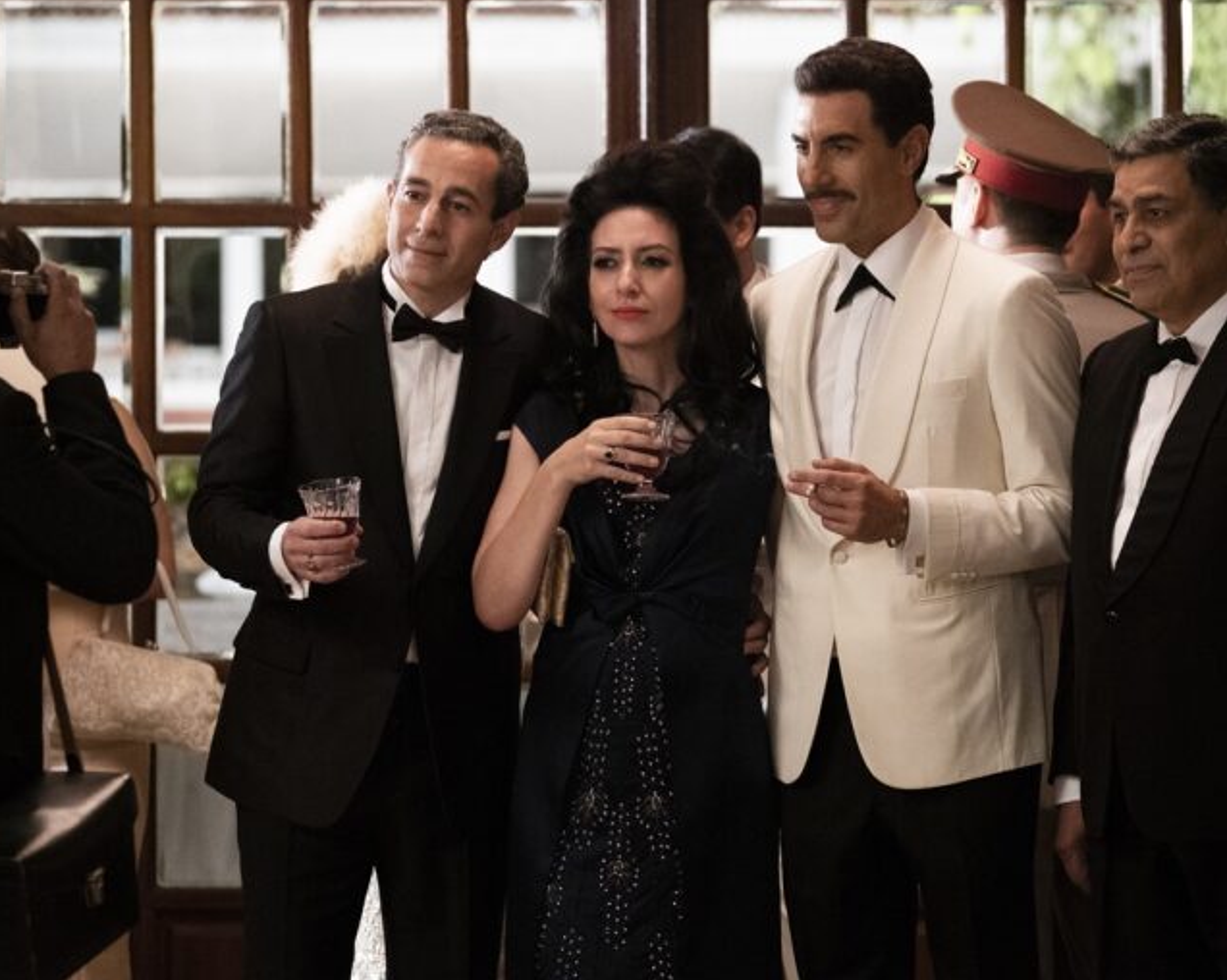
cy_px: 488
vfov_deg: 7.0
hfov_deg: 8.8
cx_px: 673
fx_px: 7984
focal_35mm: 220
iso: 4000
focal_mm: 129.2
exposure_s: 1/60
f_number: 4
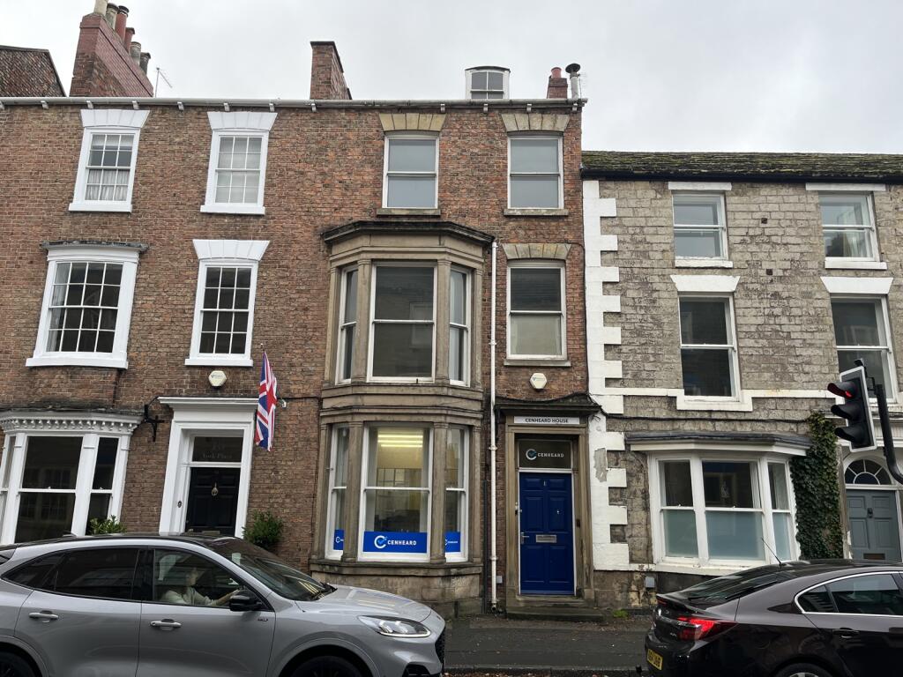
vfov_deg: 53.1
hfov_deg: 67.3
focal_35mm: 26
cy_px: 338
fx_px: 678
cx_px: 452
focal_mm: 5.1
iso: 50
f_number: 1.6
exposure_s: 1/430
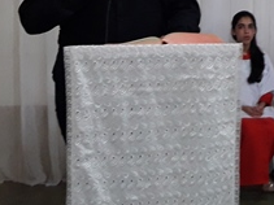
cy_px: 0
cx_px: 310
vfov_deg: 17.0
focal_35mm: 85
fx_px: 672
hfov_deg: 21.7
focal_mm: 3.7
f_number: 1.9
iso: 200
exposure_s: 1/24
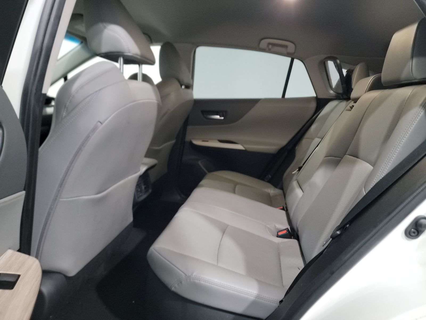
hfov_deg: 71.6
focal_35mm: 24
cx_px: 213
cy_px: 160
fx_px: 295
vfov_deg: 56.8
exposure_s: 1/14
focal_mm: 6.7
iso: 1281
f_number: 1.8
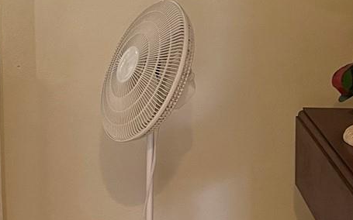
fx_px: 933
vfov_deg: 13.3
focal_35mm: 97
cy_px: 11
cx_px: -33
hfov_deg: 20.5
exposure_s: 1/60
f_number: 1.6
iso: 200
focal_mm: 5.1
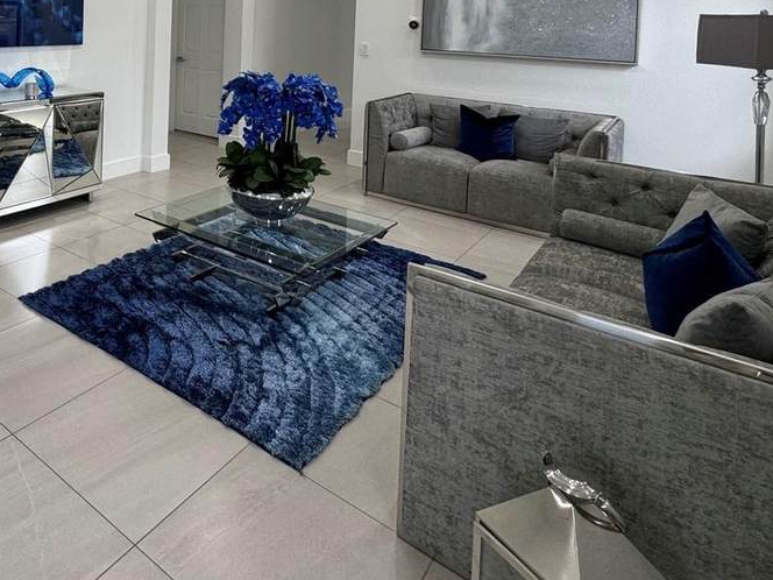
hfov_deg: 58.0
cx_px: 108
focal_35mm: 27
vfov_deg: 45.3
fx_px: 603
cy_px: 33
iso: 125
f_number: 2.2
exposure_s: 1/120
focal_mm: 2.22
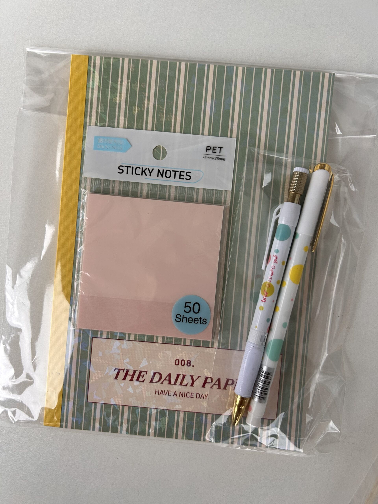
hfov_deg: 53.1
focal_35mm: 26
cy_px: 252
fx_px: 379
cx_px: 189
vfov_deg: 67.3
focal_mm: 5.7
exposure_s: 1/121
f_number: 1.5
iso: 100
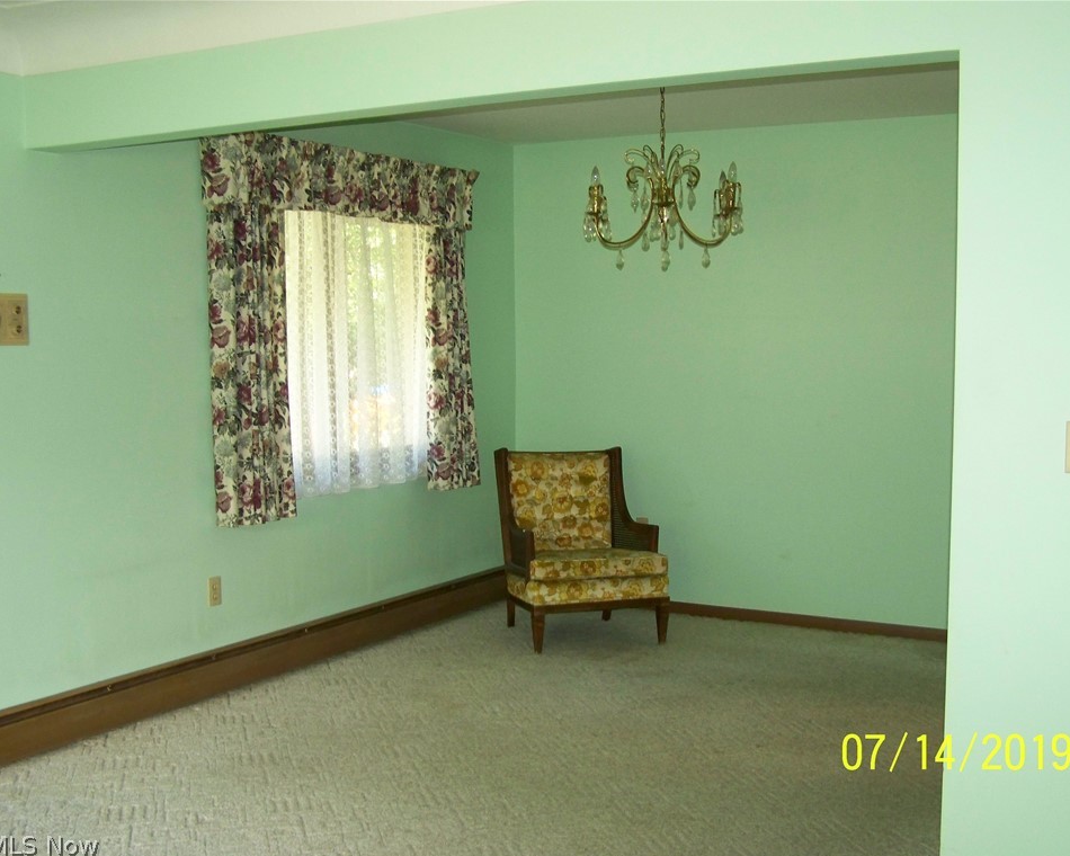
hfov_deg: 45.8
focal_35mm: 40
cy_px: 431
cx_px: 558
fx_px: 1267
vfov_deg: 37.3
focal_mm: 6.3
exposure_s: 1/30
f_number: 2.8
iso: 200
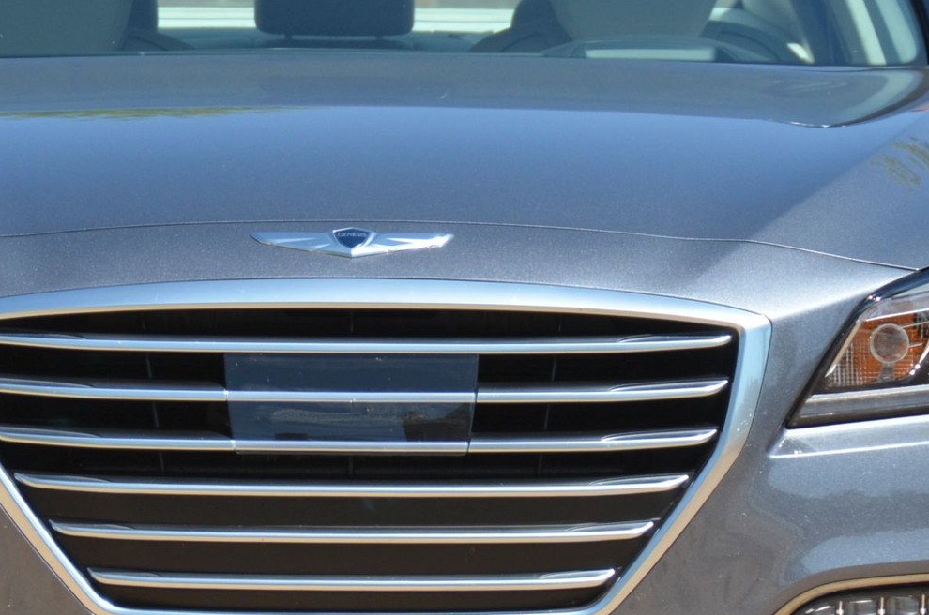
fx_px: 13168
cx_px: 378
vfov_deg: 2.7
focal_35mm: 511
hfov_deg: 4.0
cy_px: 319
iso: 400
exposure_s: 1/1000
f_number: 5.6
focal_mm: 135
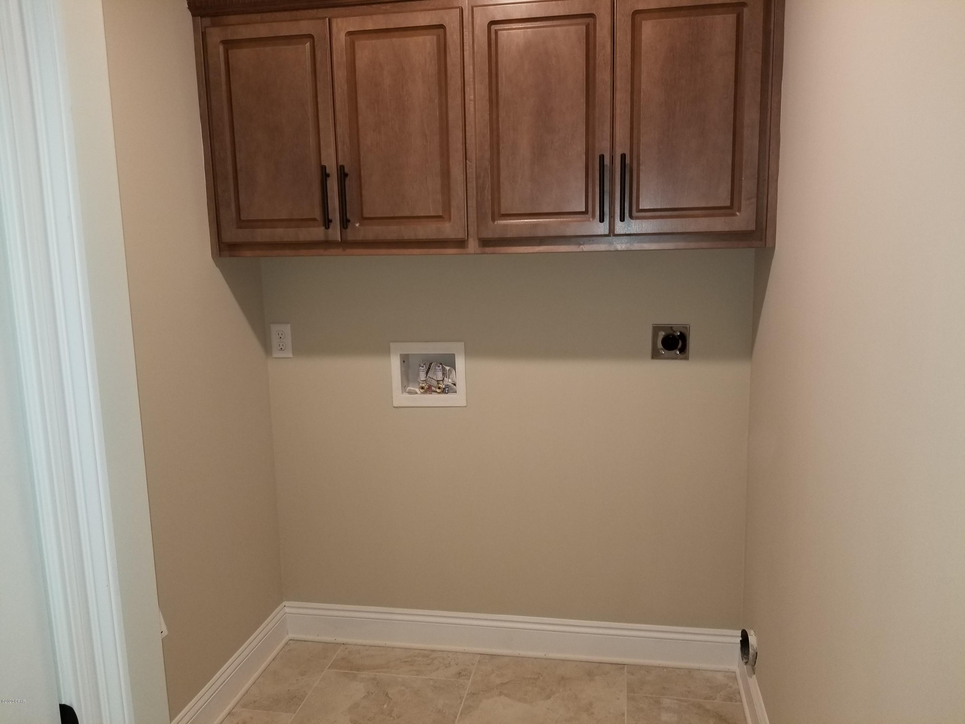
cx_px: 482
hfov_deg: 67.3
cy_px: 362
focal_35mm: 26
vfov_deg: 53.1
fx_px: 725
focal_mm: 4.25
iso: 100
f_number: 1.7
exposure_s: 1/40
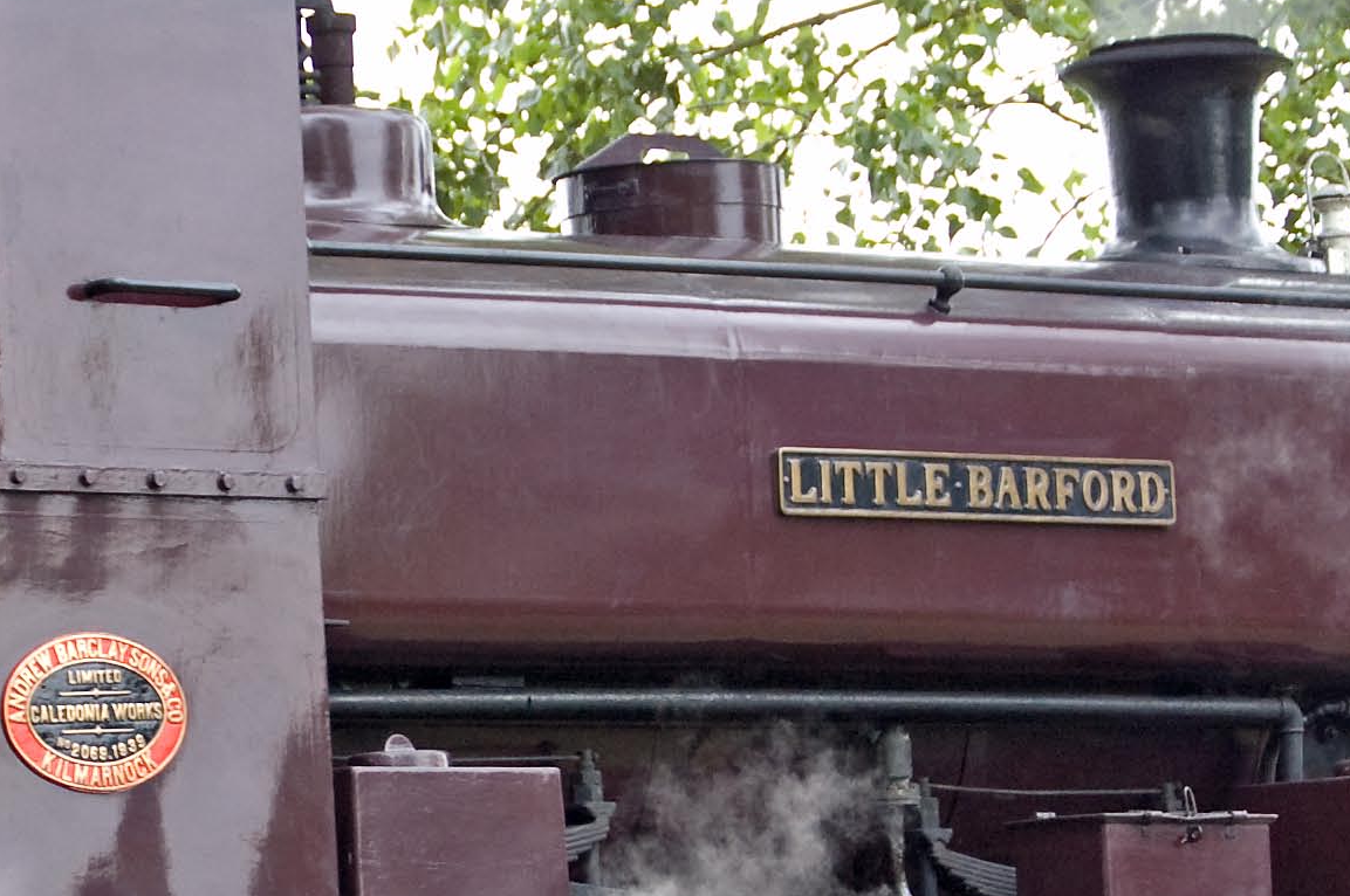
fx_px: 8065
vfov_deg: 6.4
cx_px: 315
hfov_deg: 9.5
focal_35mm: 215
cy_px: 635
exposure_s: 1/80
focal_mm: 55
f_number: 4
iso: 800
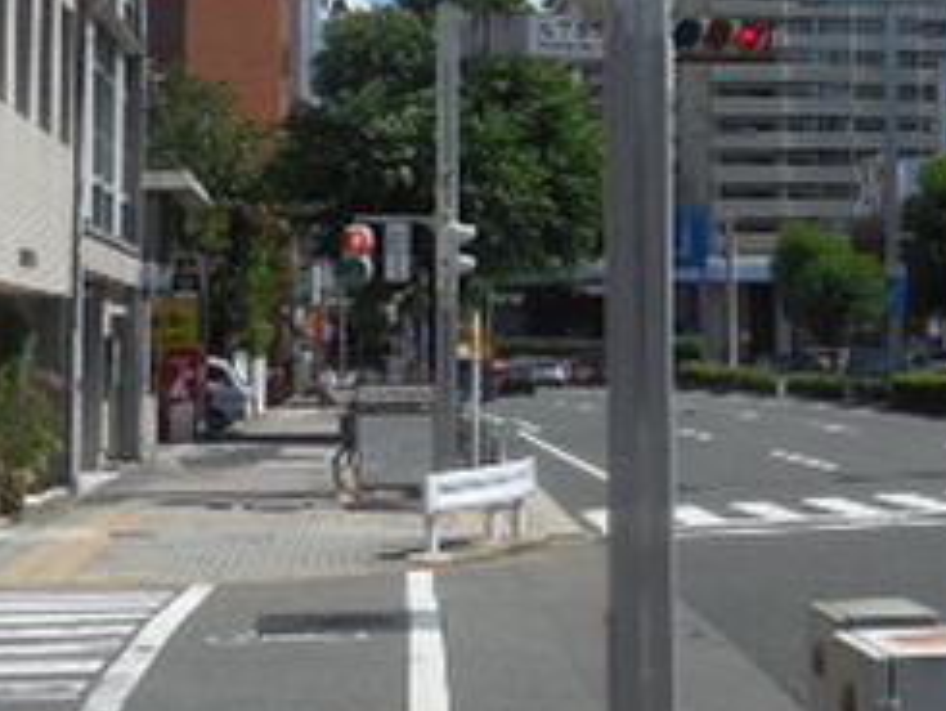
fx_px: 2652
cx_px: 873
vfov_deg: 15.1
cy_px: 106
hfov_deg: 19.8
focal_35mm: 97
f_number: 6.8
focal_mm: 6.1
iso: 125
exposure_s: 1/500
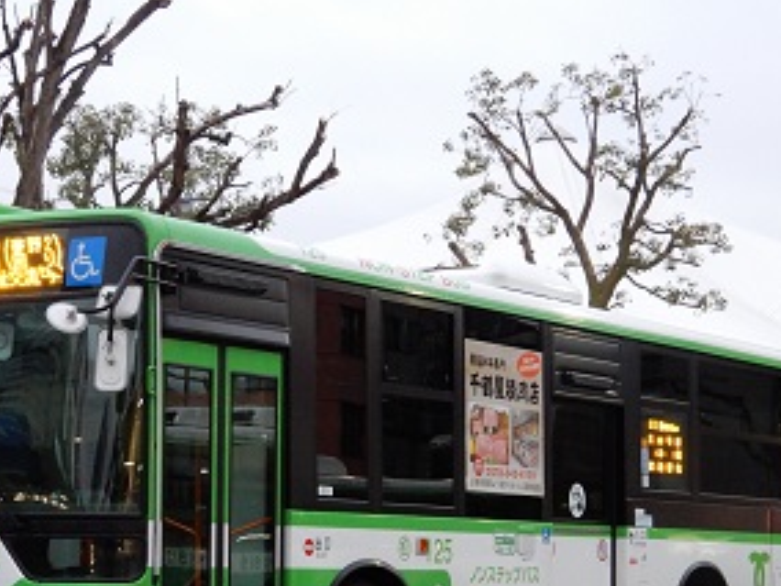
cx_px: 254
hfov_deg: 18.3
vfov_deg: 13.8
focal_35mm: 107
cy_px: 476
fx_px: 2414
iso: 200
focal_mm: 11.6
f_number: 4.5
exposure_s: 1/6
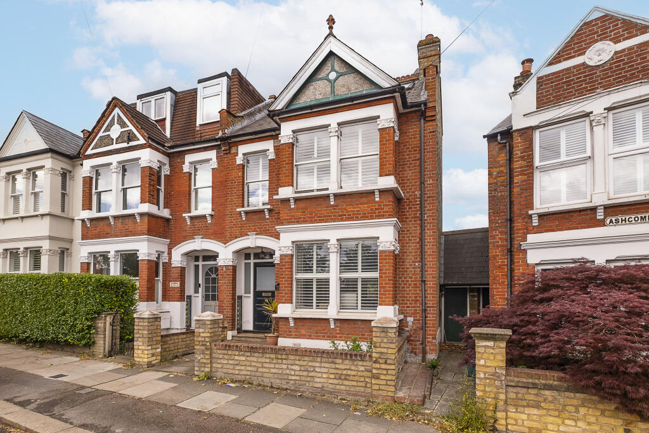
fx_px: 270
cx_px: 324
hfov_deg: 100.4
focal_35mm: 15
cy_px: 216
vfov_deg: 77.3
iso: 320
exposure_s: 1/500
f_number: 6.4
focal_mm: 10
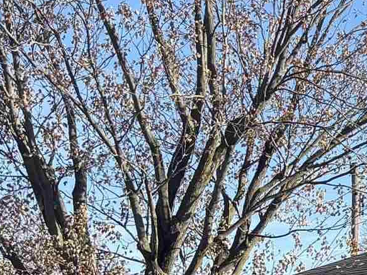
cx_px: 880
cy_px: 366
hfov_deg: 11.8
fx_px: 1452
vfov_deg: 10.6
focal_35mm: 137
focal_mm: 5.96
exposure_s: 1/1667
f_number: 1.6
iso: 50
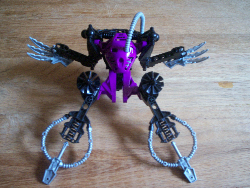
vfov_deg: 39.7
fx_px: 260
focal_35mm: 36
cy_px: 94
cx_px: 125
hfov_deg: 51.4
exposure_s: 1/8.68
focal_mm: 5.9
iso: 140
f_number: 4.5
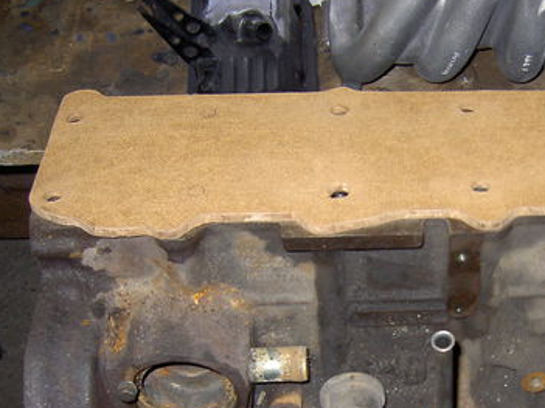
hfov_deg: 30.4
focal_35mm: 62
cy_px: 329
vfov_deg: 23.3
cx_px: 443
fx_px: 976
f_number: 2.8
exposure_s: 1/60
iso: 100
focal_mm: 5.6
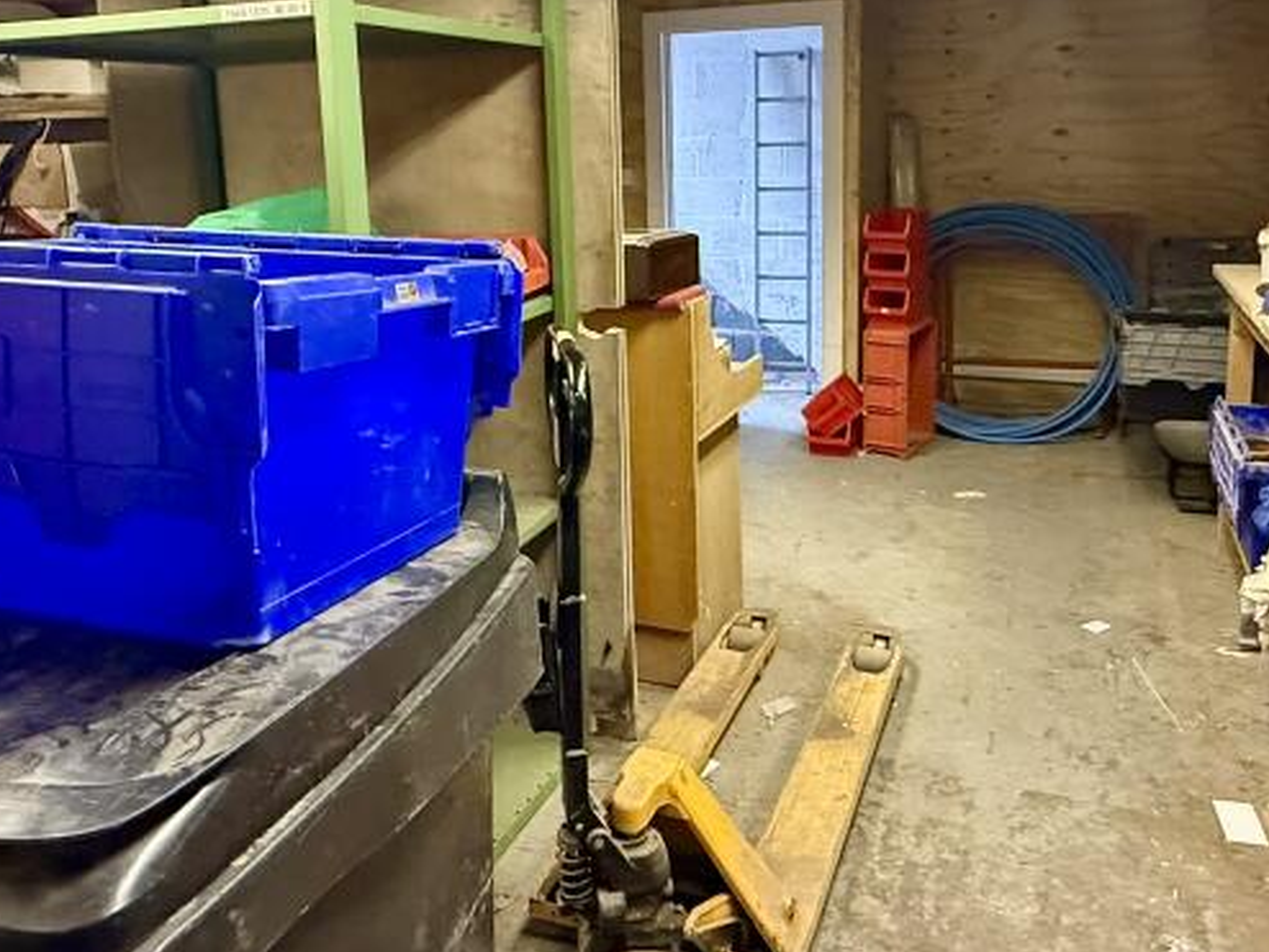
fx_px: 1064
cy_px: 321
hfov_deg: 61.6
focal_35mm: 29
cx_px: 658
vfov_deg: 47.5
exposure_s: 1/50
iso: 1000
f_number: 2.2
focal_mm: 2.22
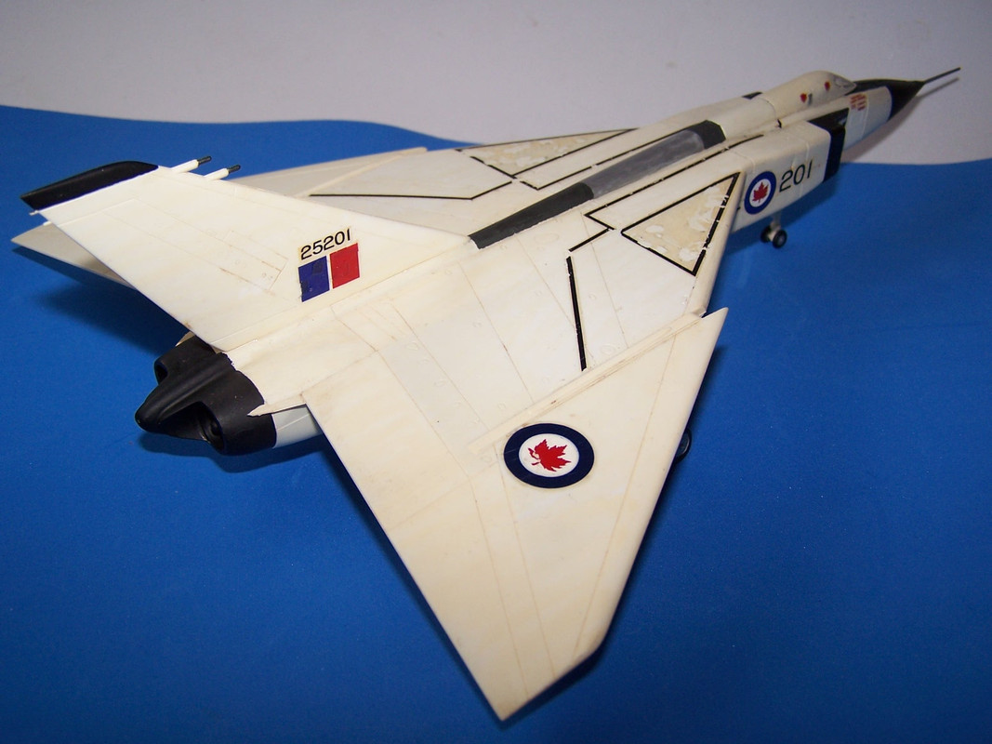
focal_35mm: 38
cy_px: 372
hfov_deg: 49.0
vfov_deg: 37.7
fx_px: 1089
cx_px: 496
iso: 80
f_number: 2.8
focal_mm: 6.3
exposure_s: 1/60
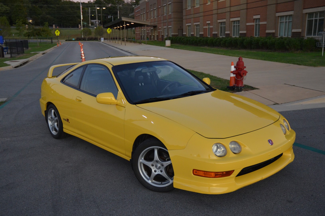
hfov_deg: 51.4
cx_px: 162
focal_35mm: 38
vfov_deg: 35.3
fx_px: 338
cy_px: 108
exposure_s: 1/400
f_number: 3.8
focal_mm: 25
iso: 1600
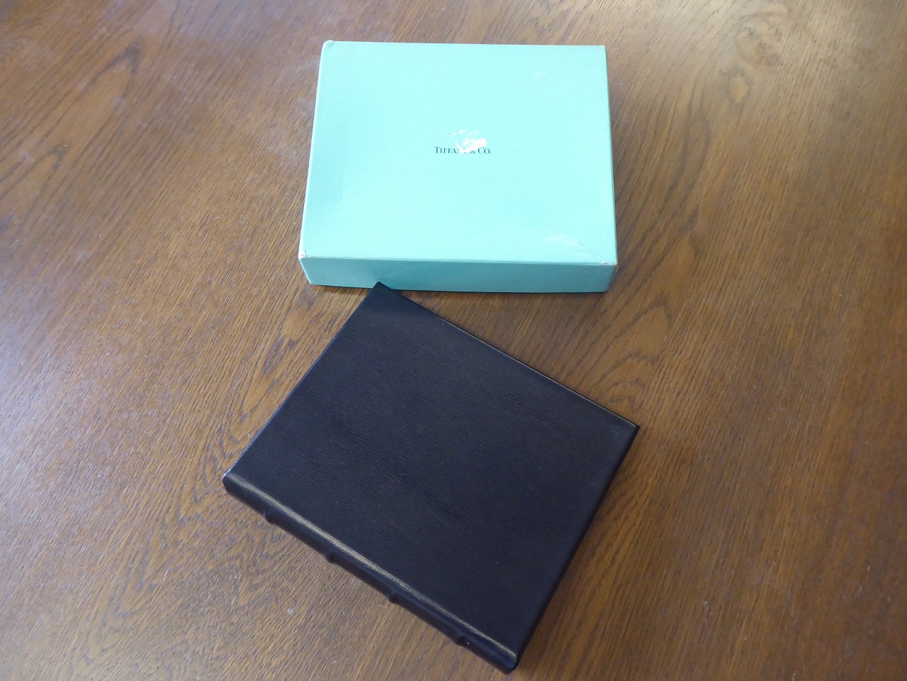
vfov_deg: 48.2
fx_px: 760
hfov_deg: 61.7
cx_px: 454
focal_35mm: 29
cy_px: 340
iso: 400
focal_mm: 5
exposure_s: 1/40
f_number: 3.5
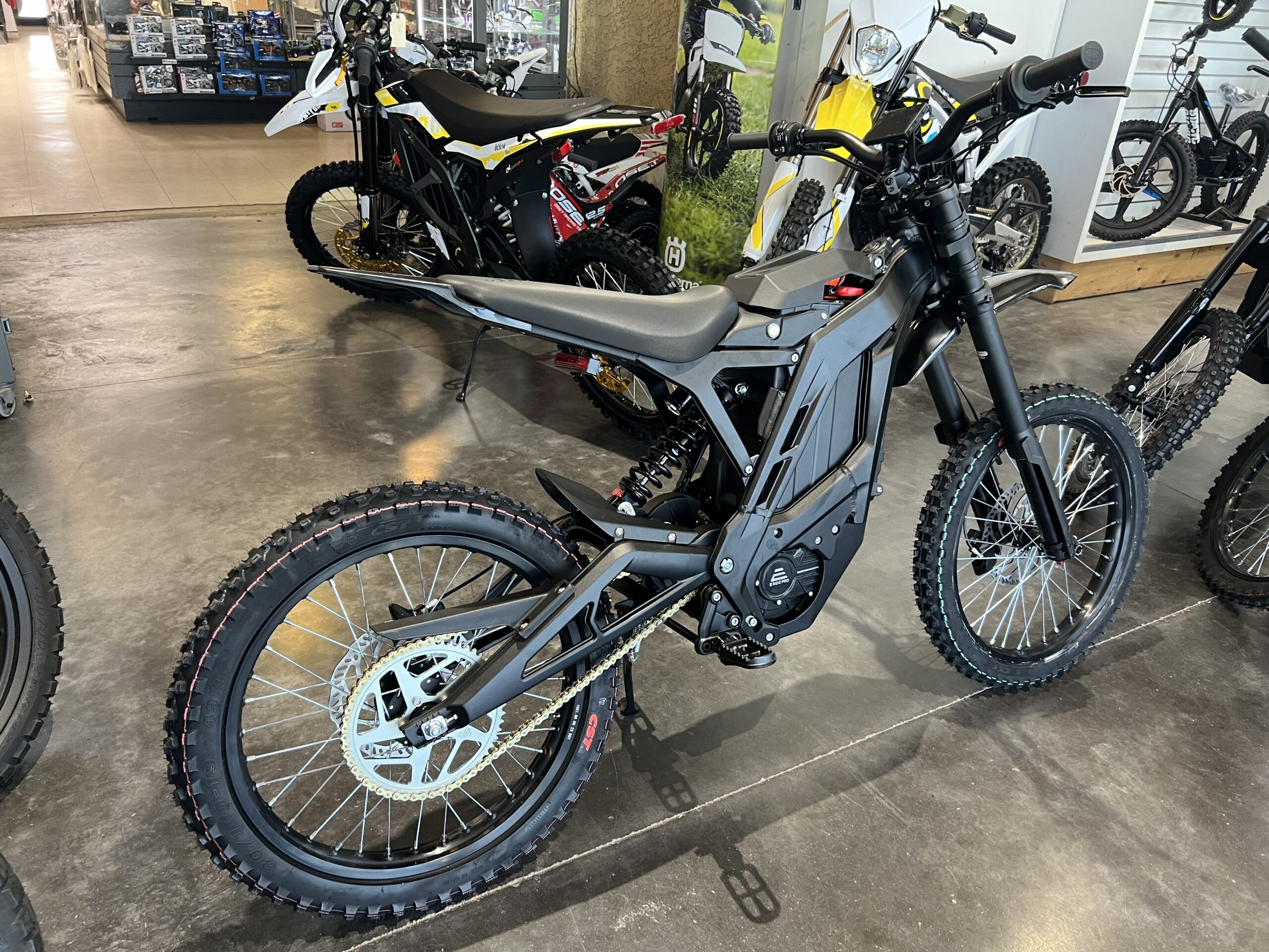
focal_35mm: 26
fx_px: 953
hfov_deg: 67.3
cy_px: 476
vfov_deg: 53.1
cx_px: 634
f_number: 1.5
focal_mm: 5.7
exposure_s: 1/60
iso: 160
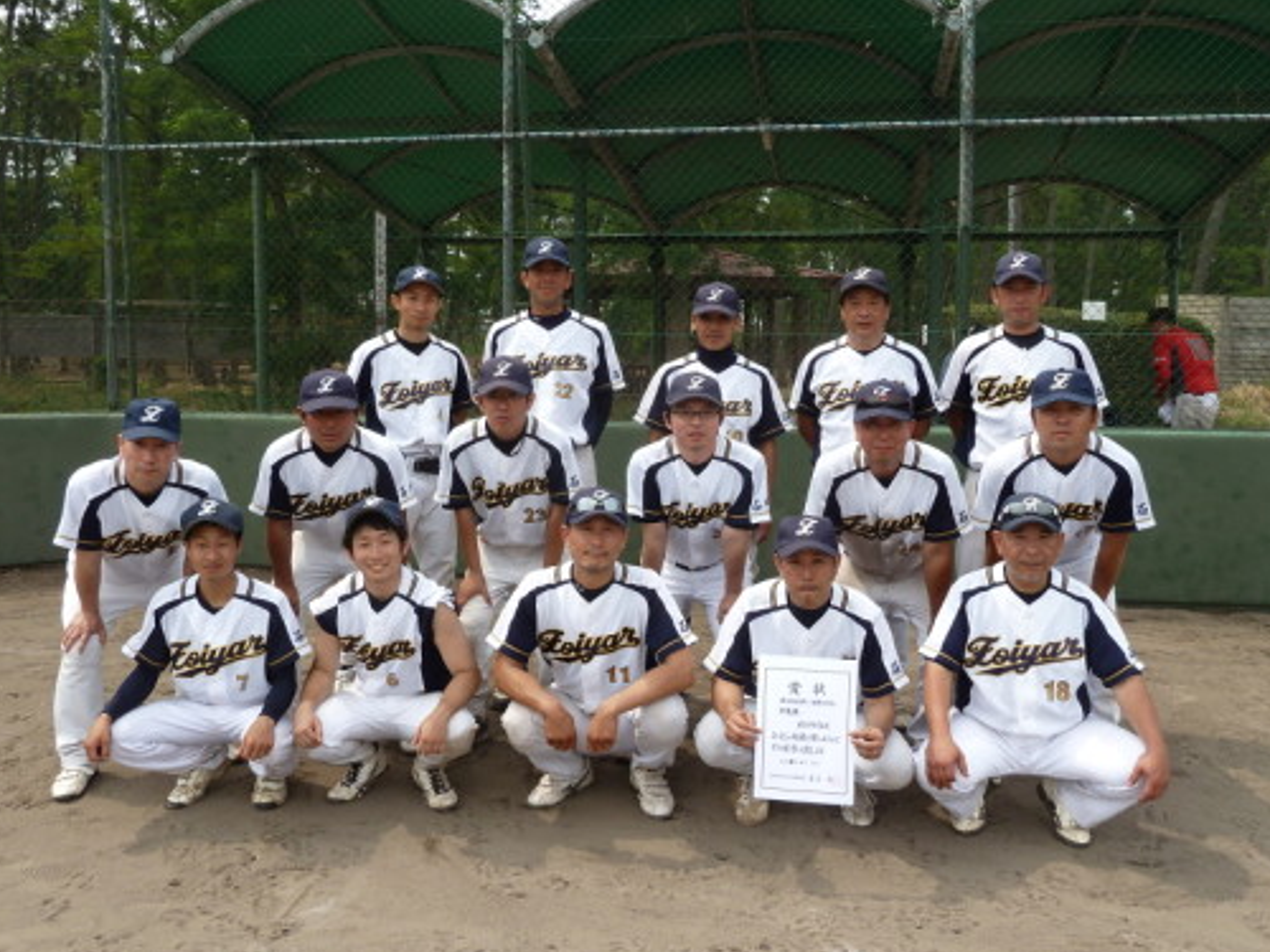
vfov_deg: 46.8
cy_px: 444
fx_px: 1101
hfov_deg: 60.0
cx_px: 640
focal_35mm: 30
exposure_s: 1/320
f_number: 4
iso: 80
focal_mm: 4.1
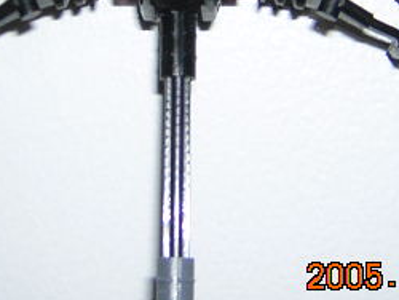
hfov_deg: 21.3
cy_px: -27
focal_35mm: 92
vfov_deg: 15.7
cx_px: 160
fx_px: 1061
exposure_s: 1/60.1
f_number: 2.6
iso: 100
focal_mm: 4.7
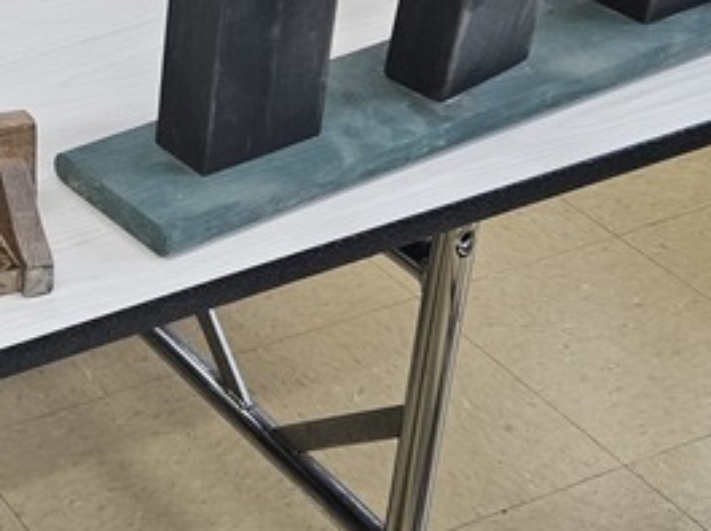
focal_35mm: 89
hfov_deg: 20.1
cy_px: -21
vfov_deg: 16.2
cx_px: -236
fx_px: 1826
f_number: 1.8
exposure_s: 1/120
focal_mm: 5.4
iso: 400
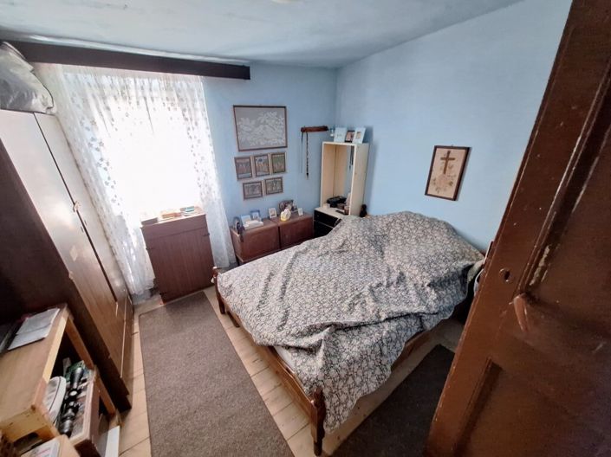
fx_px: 229
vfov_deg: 89.9
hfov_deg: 106.2
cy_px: 228
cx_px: 306
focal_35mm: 13
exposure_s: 1/17
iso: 800
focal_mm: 1.74
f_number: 2.2
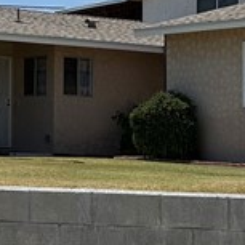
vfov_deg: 12.2
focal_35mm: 142
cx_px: -34
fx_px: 1137
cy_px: 42
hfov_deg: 12.1
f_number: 1.78
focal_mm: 6.86
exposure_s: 1/8929
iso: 80
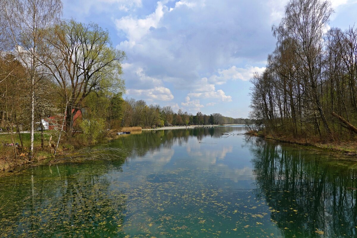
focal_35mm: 24
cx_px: 178
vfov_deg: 53.1
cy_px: 119
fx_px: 238
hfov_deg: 73.7
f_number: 5.6
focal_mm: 9
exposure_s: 1/400
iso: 125
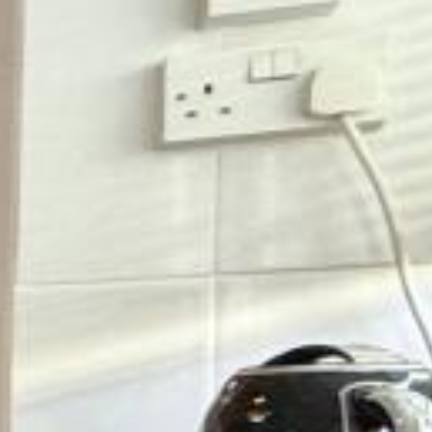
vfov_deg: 17.2
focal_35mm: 98
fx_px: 1384
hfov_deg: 8.8
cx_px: -1199
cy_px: 472
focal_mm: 2.22
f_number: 2.2
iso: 200
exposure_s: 1/50
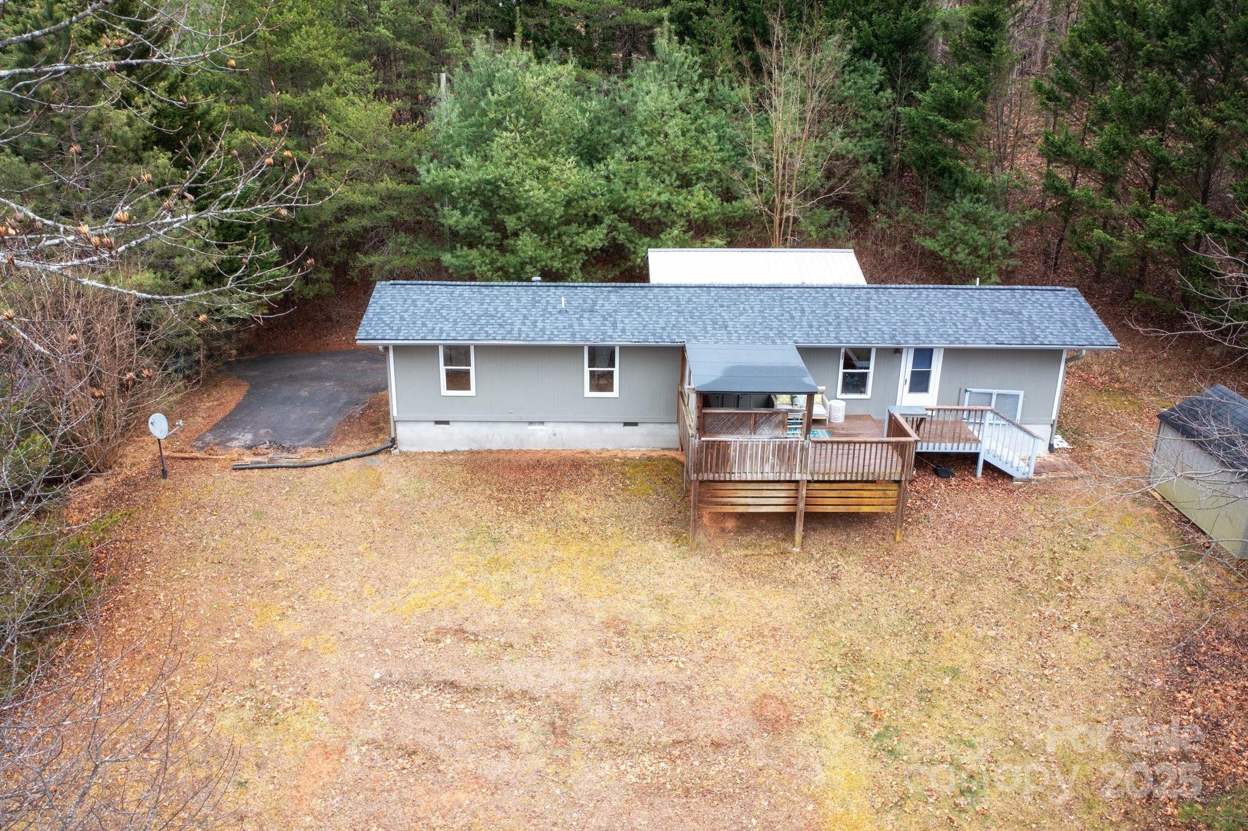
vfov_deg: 46.4
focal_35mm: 28
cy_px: 416
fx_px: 970
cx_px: 624
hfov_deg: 65.5
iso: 120
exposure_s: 1/30
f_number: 2.8
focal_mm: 10.26
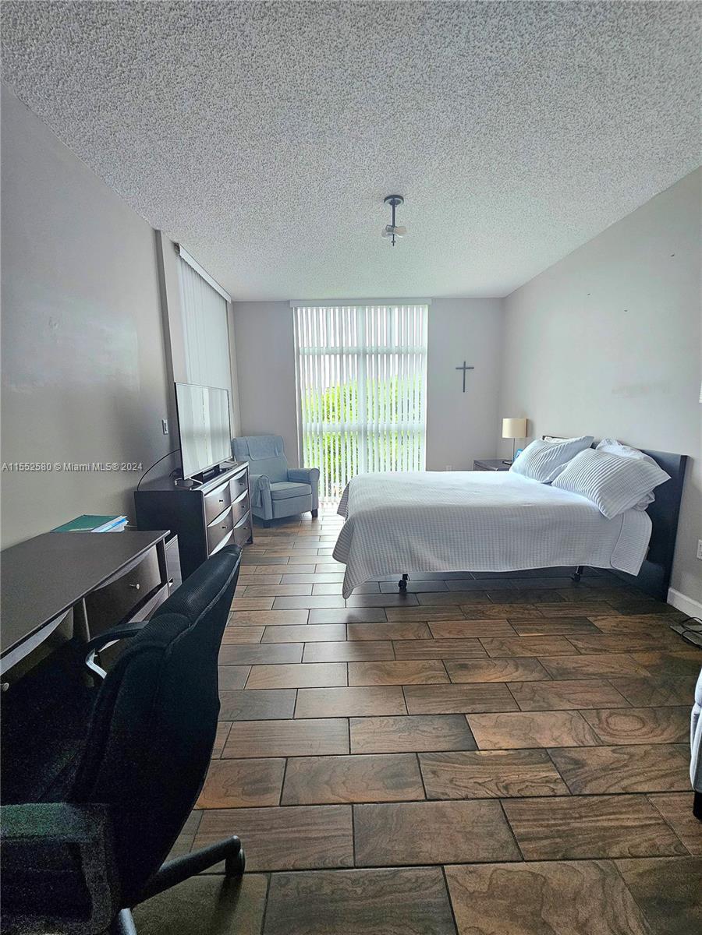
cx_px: 351
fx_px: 352
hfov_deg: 89.9
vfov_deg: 106.2
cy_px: 468
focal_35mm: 13
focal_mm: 2.2
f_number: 2.2
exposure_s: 1/60.2
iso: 80
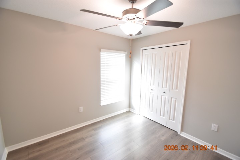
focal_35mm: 15
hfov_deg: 100.4
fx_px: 100
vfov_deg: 77.3
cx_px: 120
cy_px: 80
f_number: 3.5
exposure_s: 1/45
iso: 800
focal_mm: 10
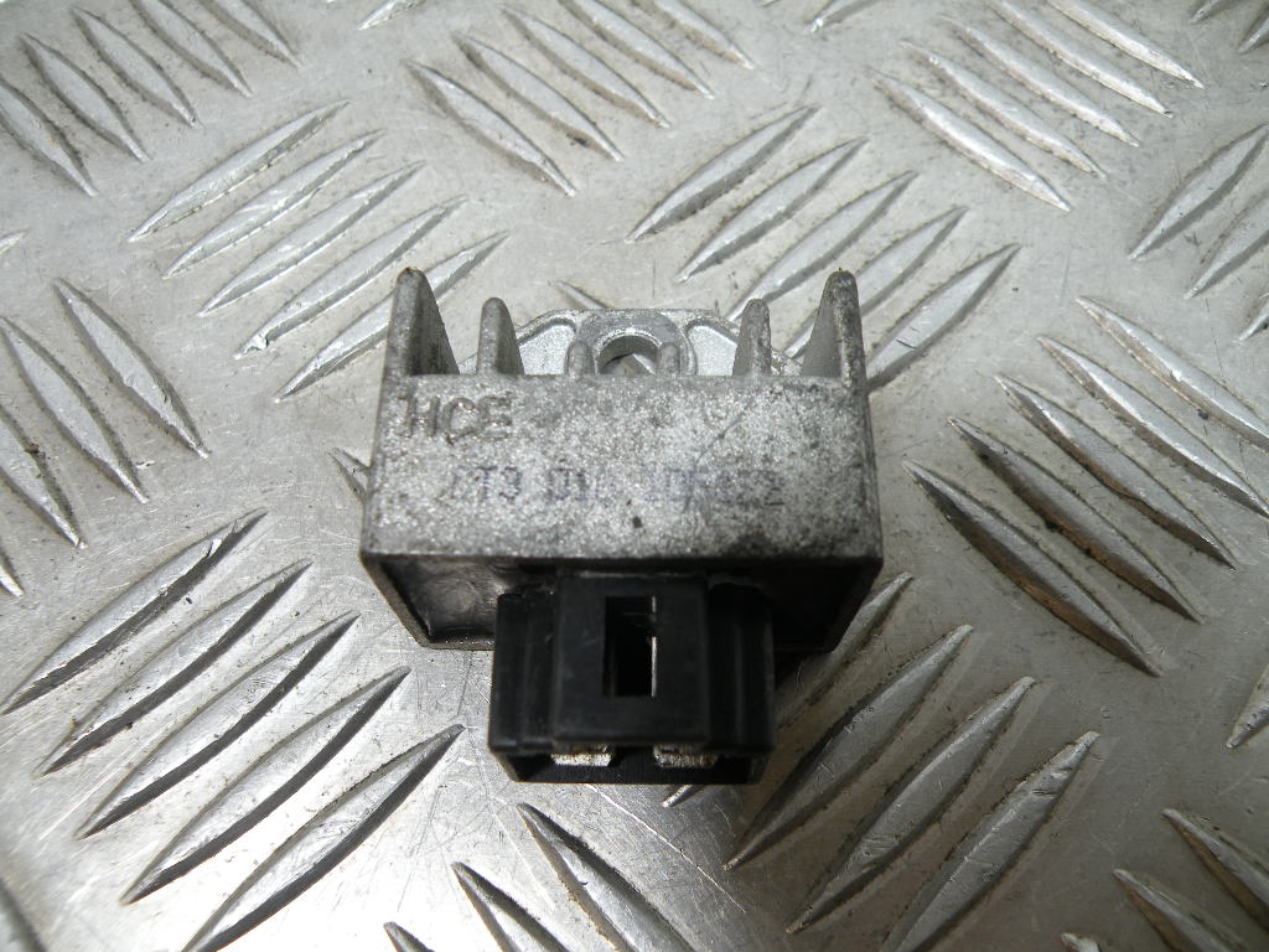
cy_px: 476
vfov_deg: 51.4
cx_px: 634
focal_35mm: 27
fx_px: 990
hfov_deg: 65.3
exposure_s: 1/62.3
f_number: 2.8
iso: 64
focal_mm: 4.7
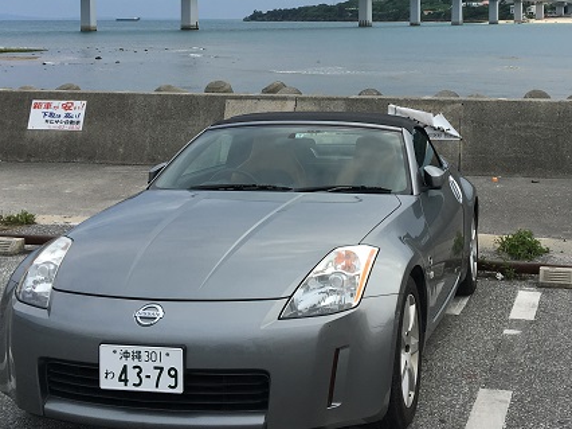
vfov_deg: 26.0
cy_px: 72
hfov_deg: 34.6
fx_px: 908
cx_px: 386
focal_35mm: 55
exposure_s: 1/769
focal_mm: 4.15
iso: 25
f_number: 2.2
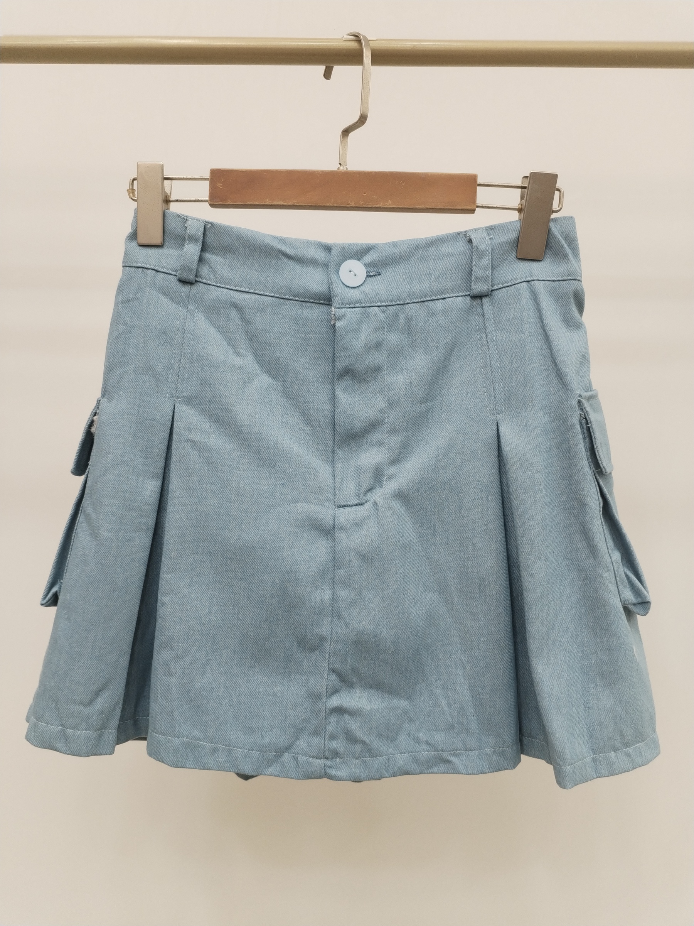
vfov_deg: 61.7
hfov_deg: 48.2
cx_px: 347
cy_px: 463
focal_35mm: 29
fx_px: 775
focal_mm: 4.75
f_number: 1.8
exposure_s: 1/120
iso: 297
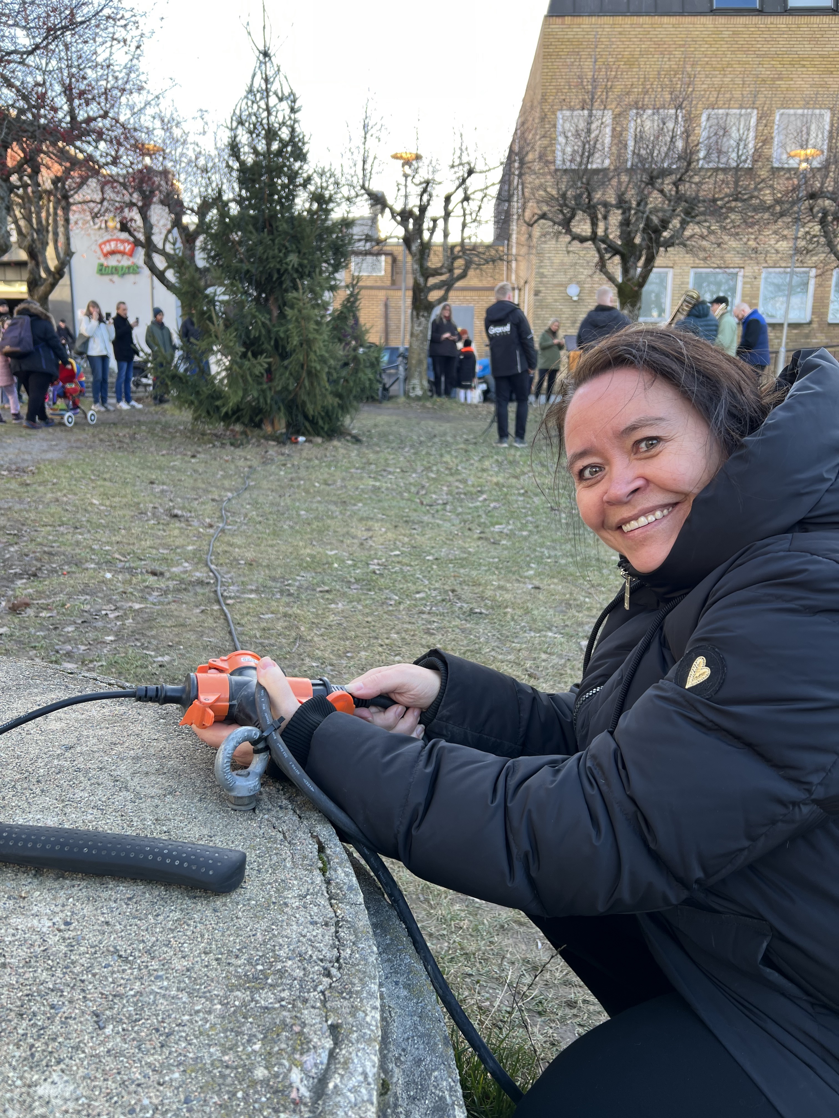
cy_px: 559
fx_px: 840
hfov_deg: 53.1
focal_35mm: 26
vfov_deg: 67.3
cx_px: 420
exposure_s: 1/121
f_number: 1.5
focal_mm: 5.7
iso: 32
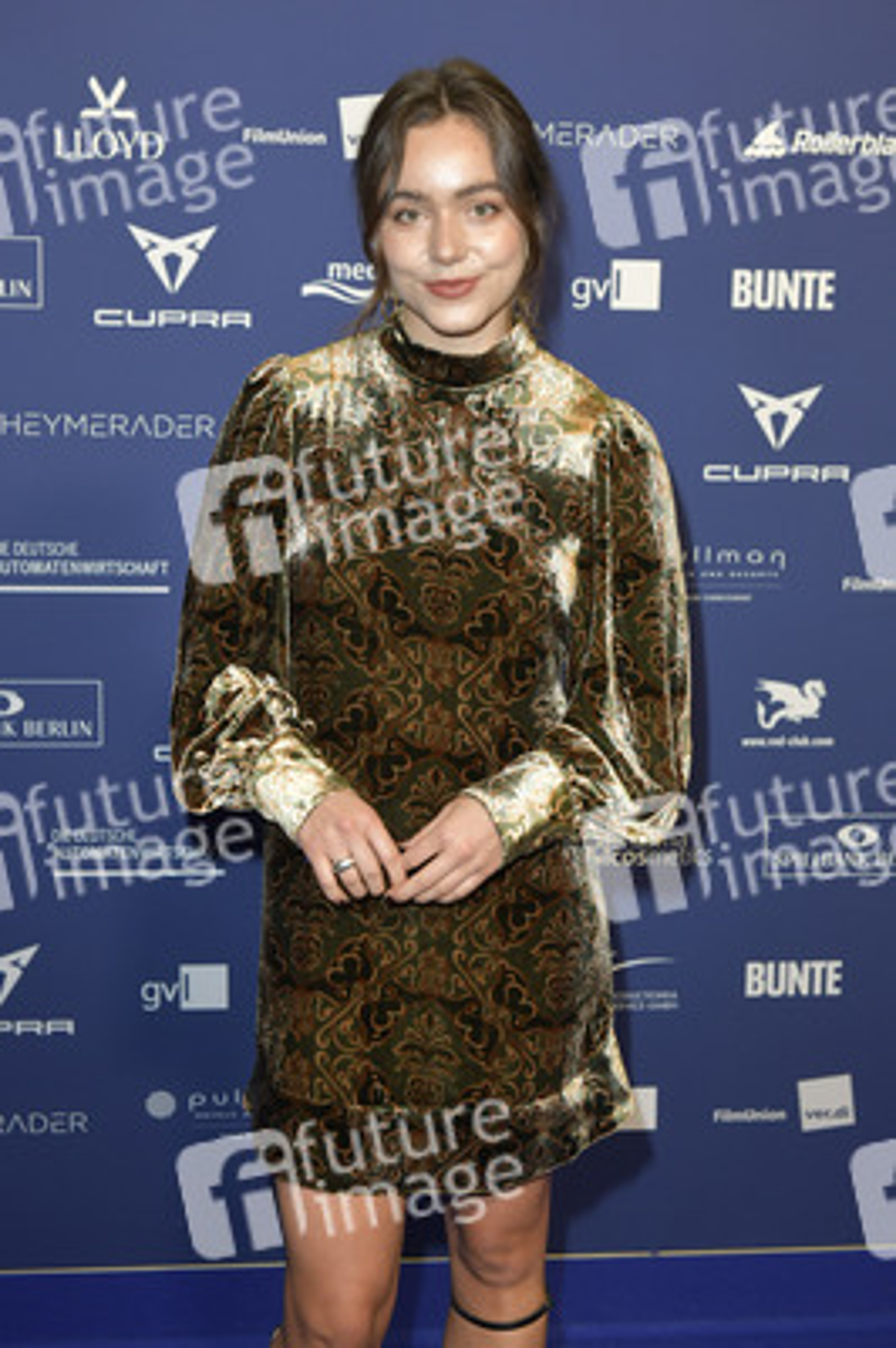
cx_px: 448
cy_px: 674
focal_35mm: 48
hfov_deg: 28.0
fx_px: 1795
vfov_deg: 41.1
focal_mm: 48
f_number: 5.6
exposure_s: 1/200
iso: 1000
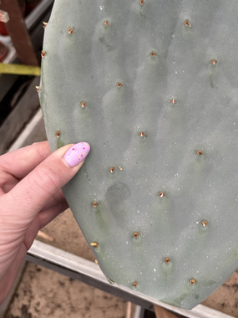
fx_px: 376
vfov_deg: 45.2
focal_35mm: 41
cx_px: 167
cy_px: 111
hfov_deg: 34.7
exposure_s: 1/60
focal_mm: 5.96
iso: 250
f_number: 1.6
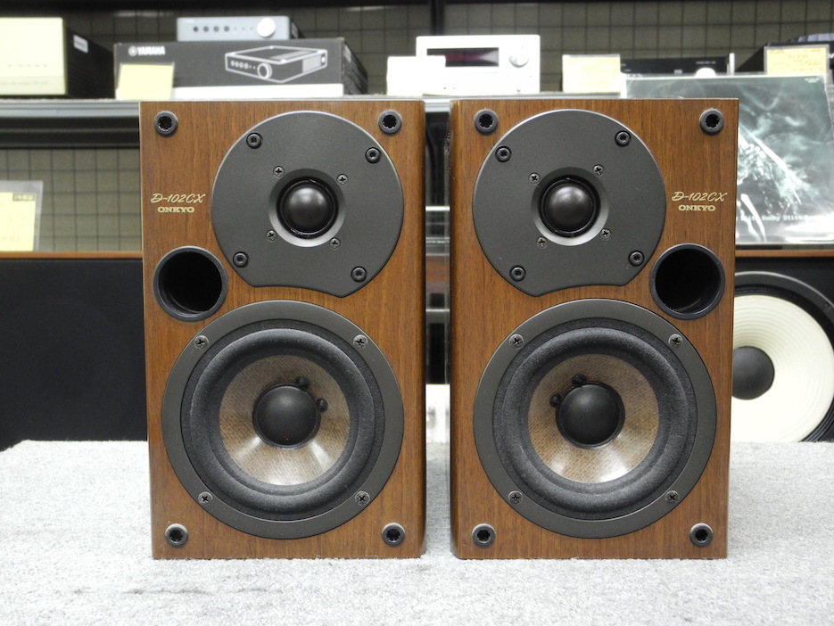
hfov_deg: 47.8
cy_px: 318
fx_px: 940
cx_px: 421
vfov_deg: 36.8
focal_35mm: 39
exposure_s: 1/19.2
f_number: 3.2
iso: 400
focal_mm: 8.1
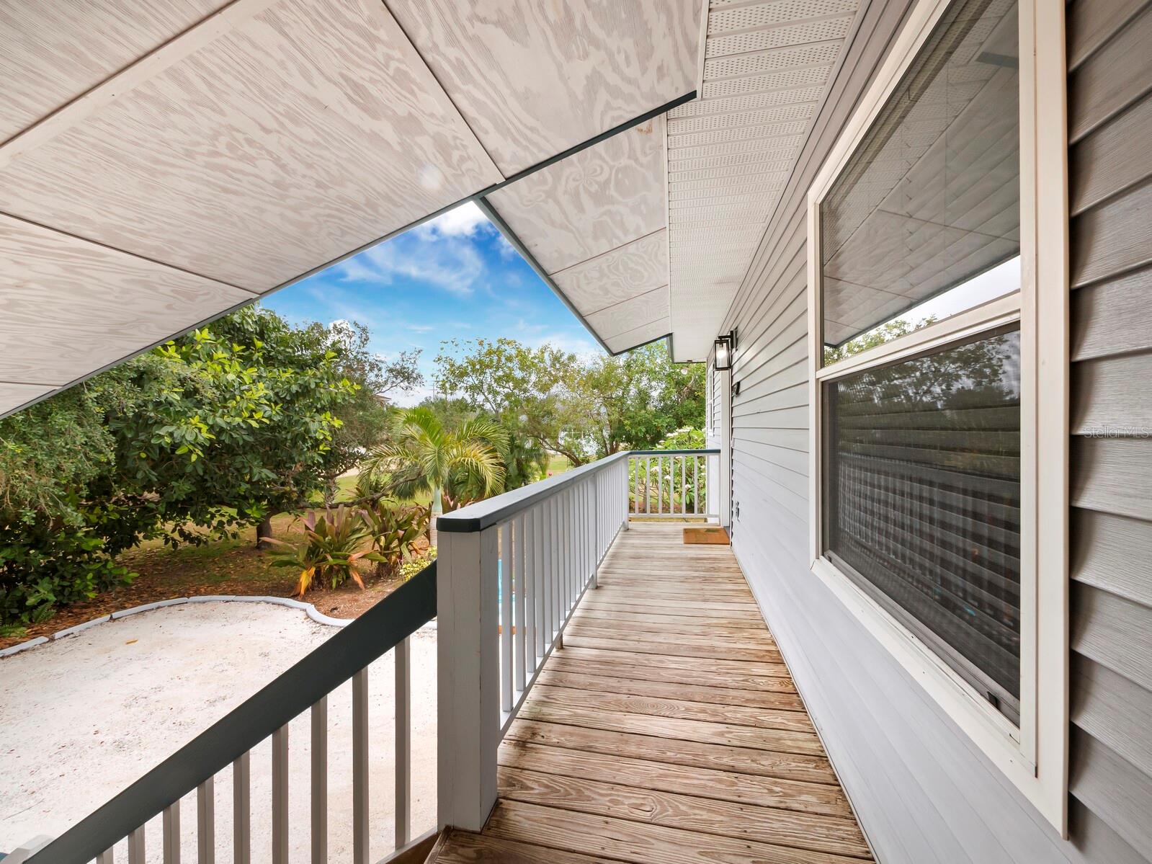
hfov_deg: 102.1
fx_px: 466
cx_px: 576
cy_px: 432
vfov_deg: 85.7
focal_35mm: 14
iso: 400
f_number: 11
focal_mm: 7
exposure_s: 1/40
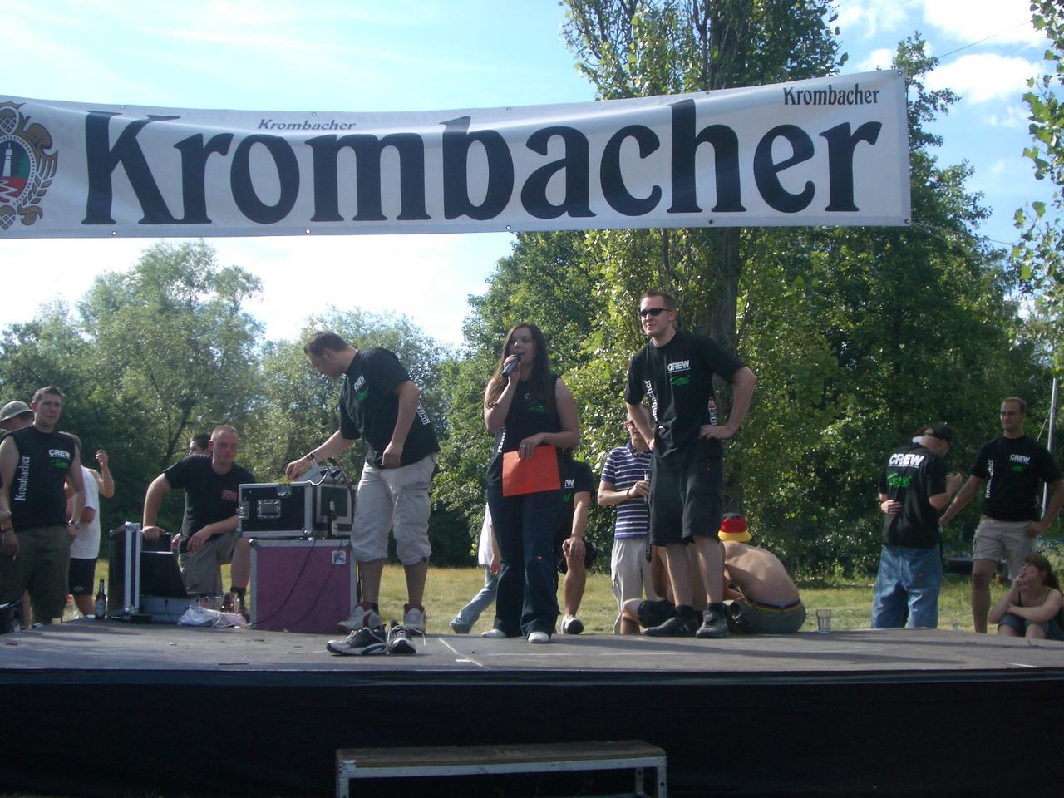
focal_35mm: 41
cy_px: 399
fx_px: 1260
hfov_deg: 45.8
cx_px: 532
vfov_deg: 35.1
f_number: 4.6
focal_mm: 6.8
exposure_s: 1/250
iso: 50
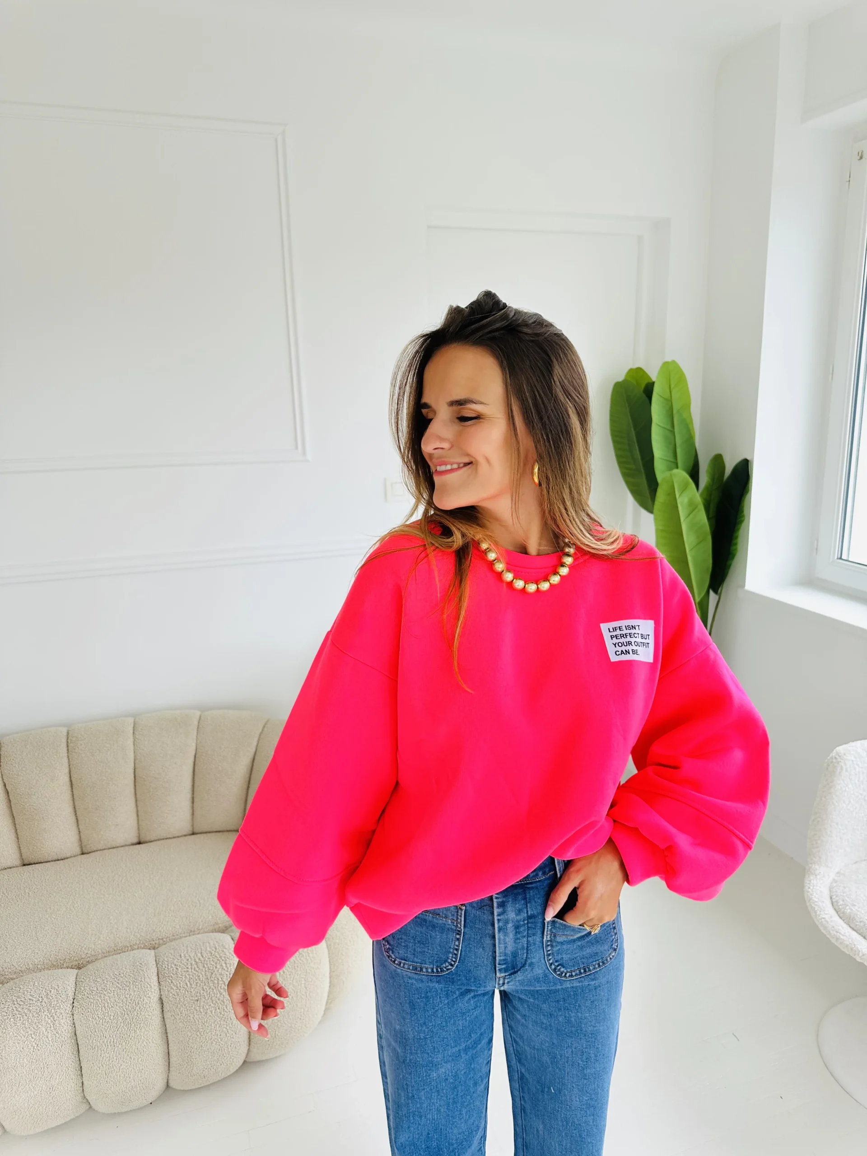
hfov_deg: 56.8
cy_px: 578
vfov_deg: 71.6
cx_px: 434
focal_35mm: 24
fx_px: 801
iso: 80
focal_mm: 6.86
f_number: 1.78
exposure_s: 1/521
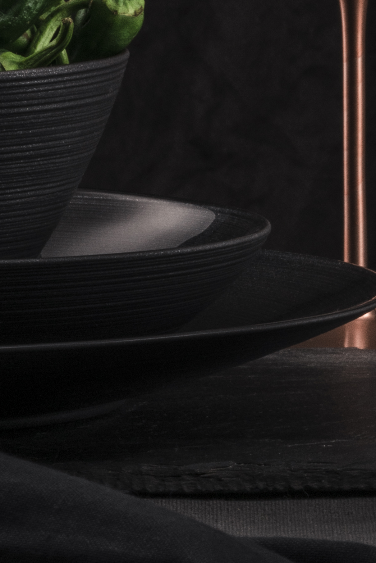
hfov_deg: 2.3
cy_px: 148
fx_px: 9502
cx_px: 462
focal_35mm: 607
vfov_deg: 3.4
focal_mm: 142
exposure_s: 1/60
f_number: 32
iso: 160
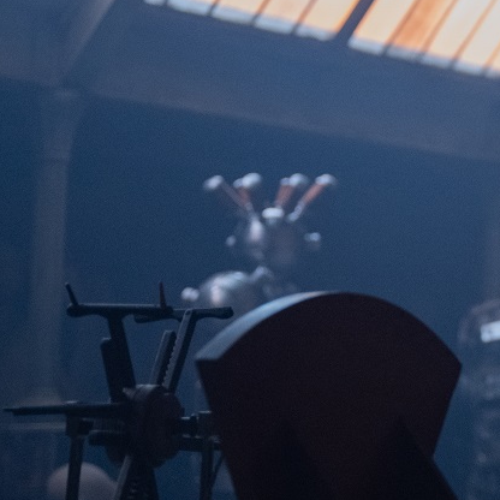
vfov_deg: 11.6
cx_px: 721
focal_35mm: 150
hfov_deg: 11.2
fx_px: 2451
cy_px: 210
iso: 4000
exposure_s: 1/400
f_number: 2.8
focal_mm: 49
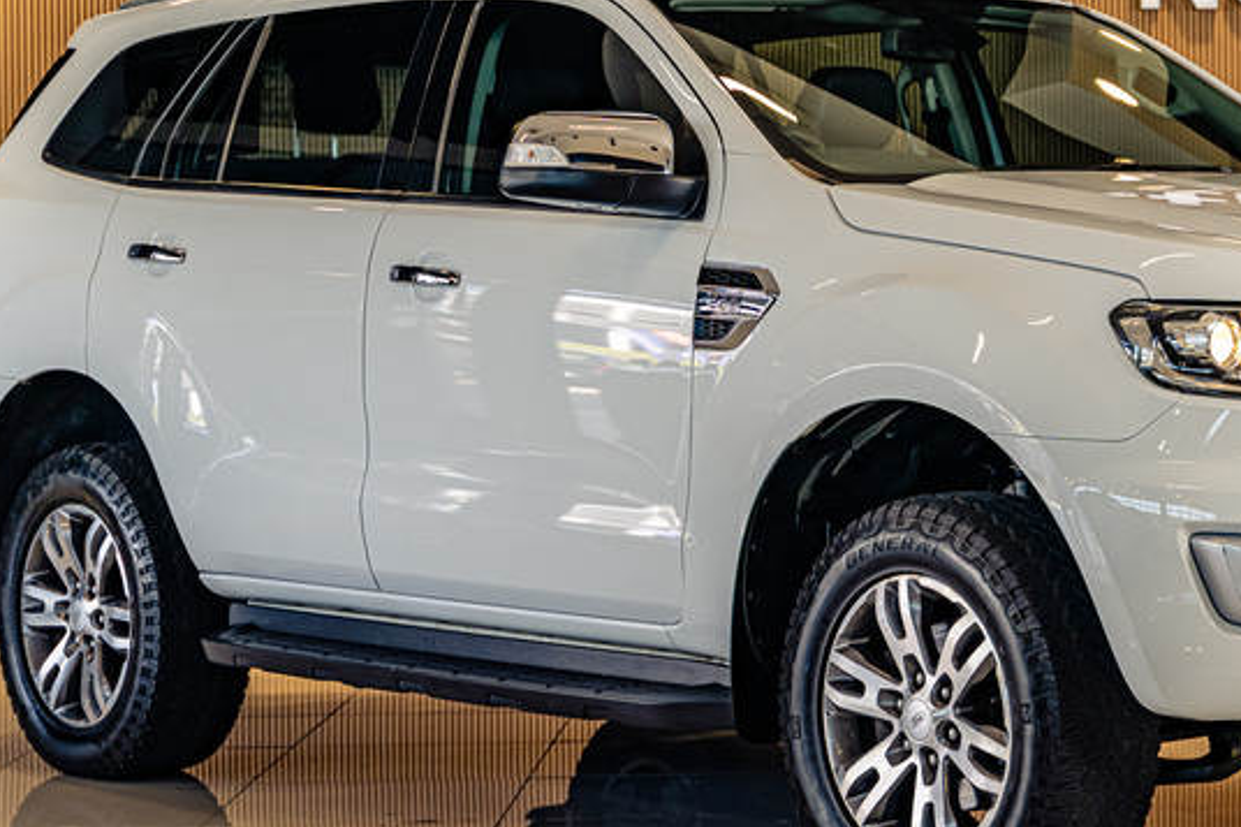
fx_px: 3618
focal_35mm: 105
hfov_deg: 19.3
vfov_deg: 13.0
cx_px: 934
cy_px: 192
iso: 250
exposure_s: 1/200
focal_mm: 55
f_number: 3.5
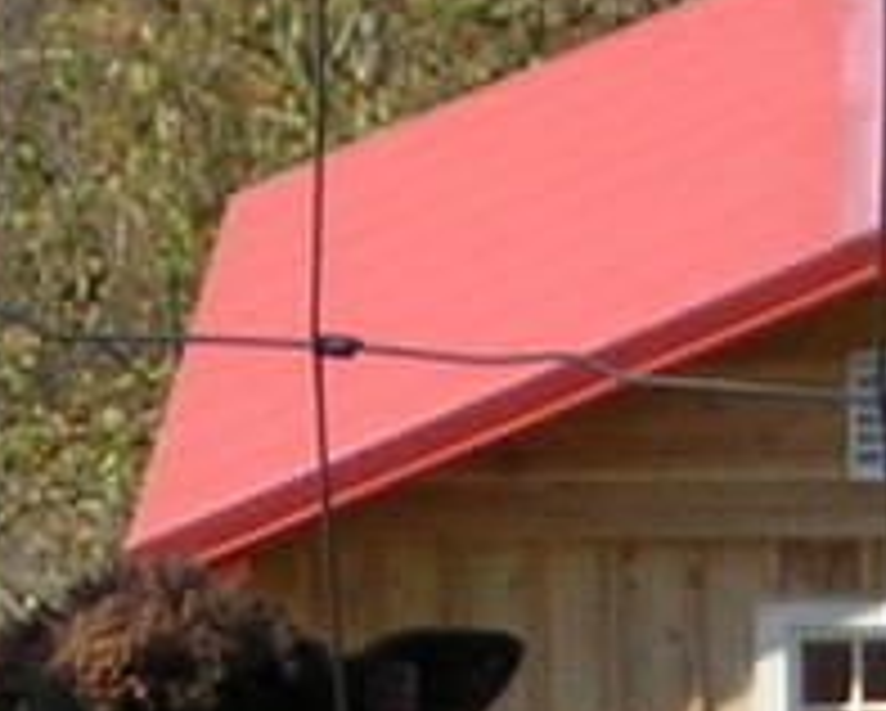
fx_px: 13308
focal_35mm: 507
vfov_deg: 3.1
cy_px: 1022
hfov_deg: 3.8
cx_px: 796
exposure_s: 1/239
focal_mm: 13.1
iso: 50
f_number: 4.5
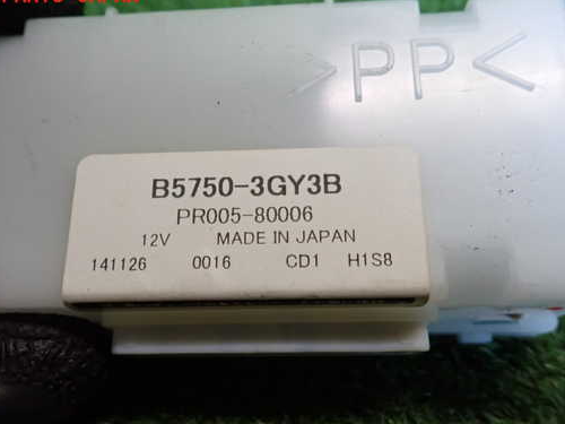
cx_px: 272
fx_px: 490
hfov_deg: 59.9
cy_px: 235
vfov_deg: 46.7
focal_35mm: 30
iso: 500
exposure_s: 1/100
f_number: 2.8
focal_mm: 4.5
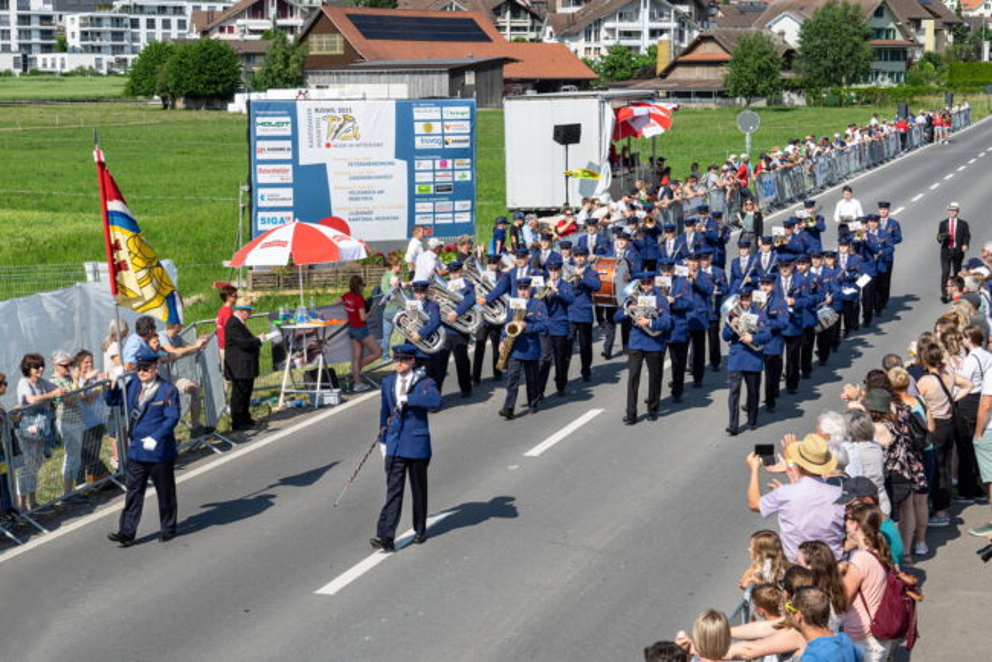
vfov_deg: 24.2
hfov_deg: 35.6
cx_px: 496
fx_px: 1544
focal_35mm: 56
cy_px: 331
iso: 50
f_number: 7.1
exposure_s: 1/250
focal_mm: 56
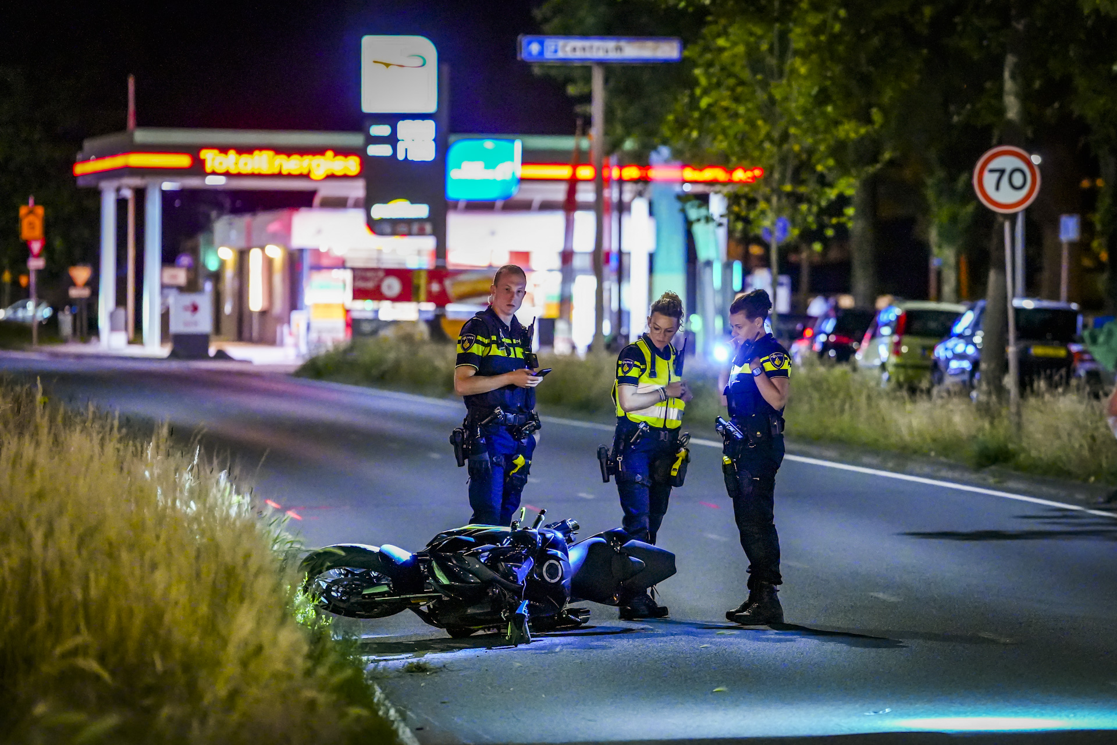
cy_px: 372
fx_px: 4654
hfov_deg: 13.7
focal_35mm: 150
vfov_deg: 9.1
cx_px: 558
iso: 8000
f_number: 2.8
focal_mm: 150
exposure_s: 1/60
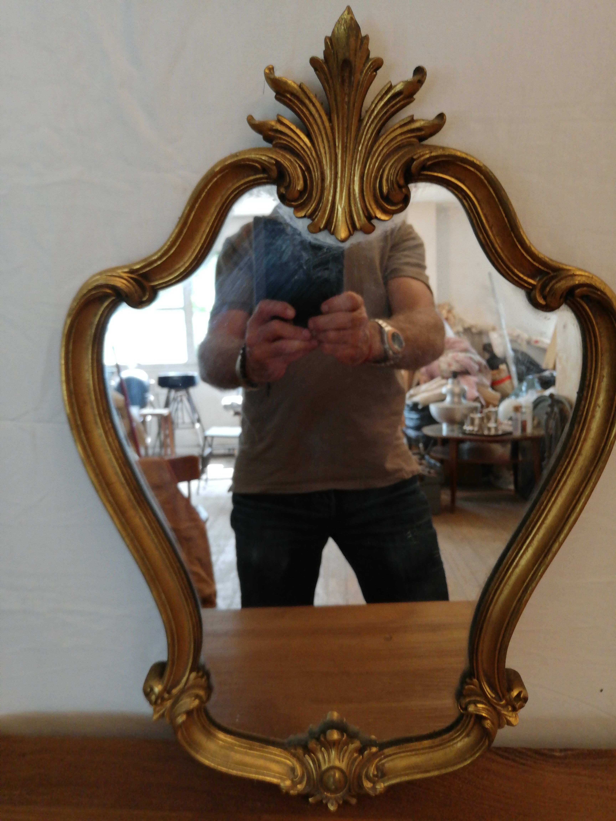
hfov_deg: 53.1
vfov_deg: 67.3
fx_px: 617
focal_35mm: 26
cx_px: 308
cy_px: 410
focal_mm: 3.81
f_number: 2.2
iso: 250
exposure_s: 1/33.3
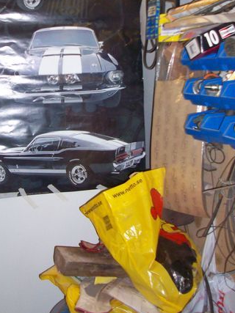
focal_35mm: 51
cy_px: 100
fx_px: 462
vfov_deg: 37.0
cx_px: 101
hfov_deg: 28.5
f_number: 2.8
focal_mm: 5.7
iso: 160
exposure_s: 1/60
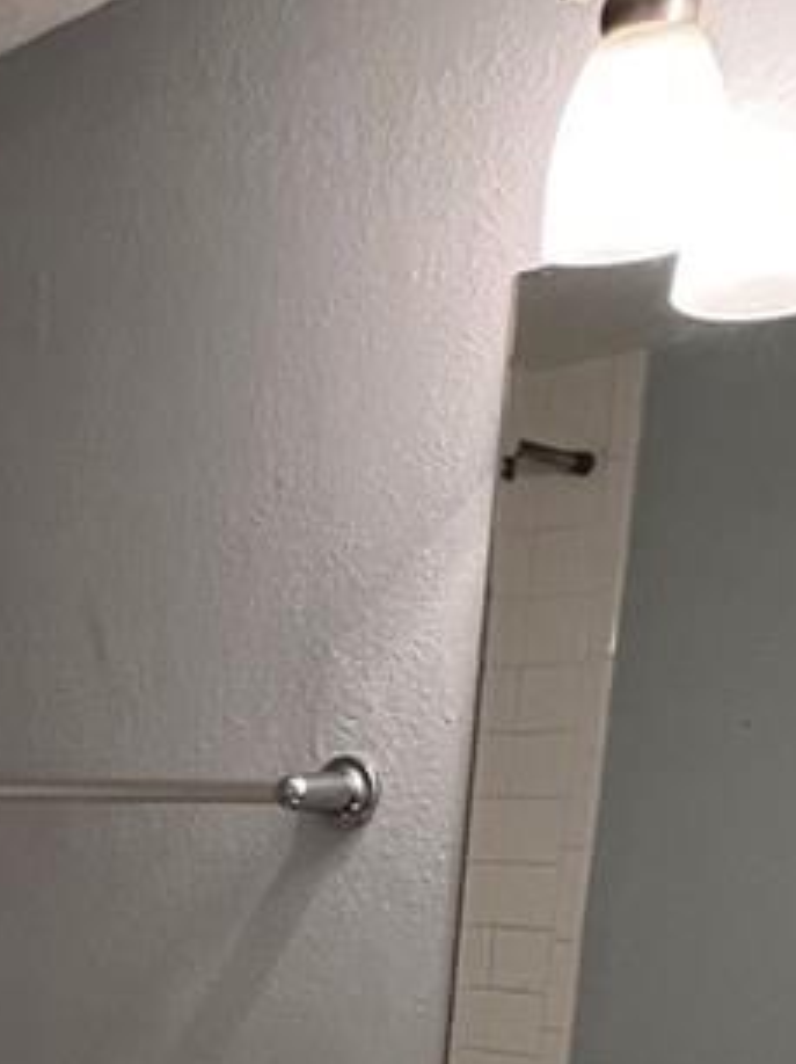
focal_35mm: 51
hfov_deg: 25.0
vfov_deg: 33.4
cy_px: 1134
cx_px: -216
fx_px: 1566
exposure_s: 1/60
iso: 160
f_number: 1.8
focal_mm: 1.57
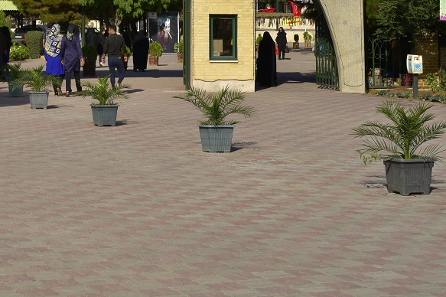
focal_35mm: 103
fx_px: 1275
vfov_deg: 13.1
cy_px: 3
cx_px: 23
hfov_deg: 19.4
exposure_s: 1/60
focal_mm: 50
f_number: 16
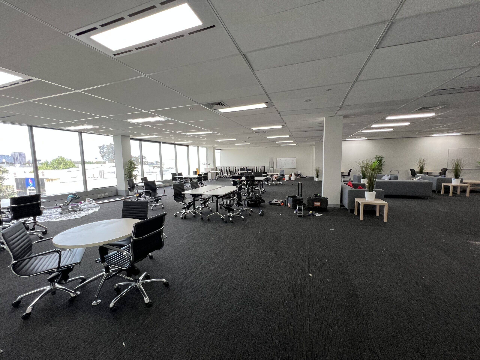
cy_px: 180
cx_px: 240
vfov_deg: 89.9
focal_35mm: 13
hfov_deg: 106.2
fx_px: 180
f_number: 1.8
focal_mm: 1.57
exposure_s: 1/100
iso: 125
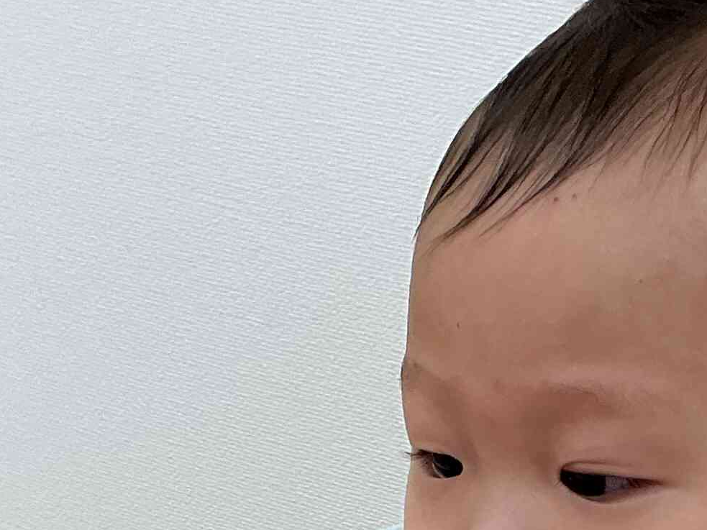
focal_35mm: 119
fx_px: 2430
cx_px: 329
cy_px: 941
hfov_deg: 16.6
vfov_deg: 11.6
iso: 50
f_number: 1.8
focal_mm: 3
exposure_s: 1/120
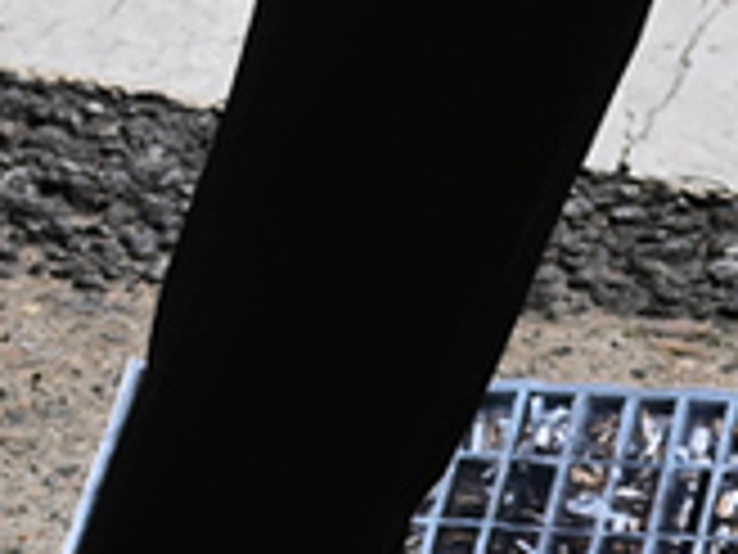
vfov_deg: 2.9
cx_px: 860
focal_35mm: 507
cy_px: 534
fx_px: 10809
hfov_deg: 3.9
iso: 320
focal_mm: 135
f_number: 9
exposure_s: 1/1250
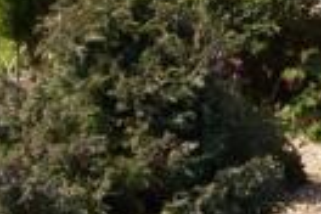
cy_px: -169
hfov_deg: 14.5
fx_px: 1195
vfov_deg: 9.7
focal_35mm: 134
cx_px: 454
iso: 100
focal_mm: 18
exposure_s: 1/160
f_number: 10
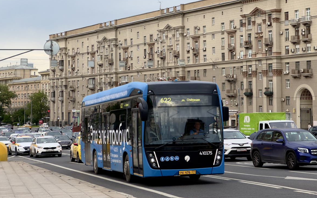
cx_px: 170
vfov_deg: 14.4
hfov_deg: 22.8
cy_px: 77
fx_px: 786
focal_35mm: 91
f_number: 2.8
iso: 32
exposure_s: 1/125
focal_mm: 9
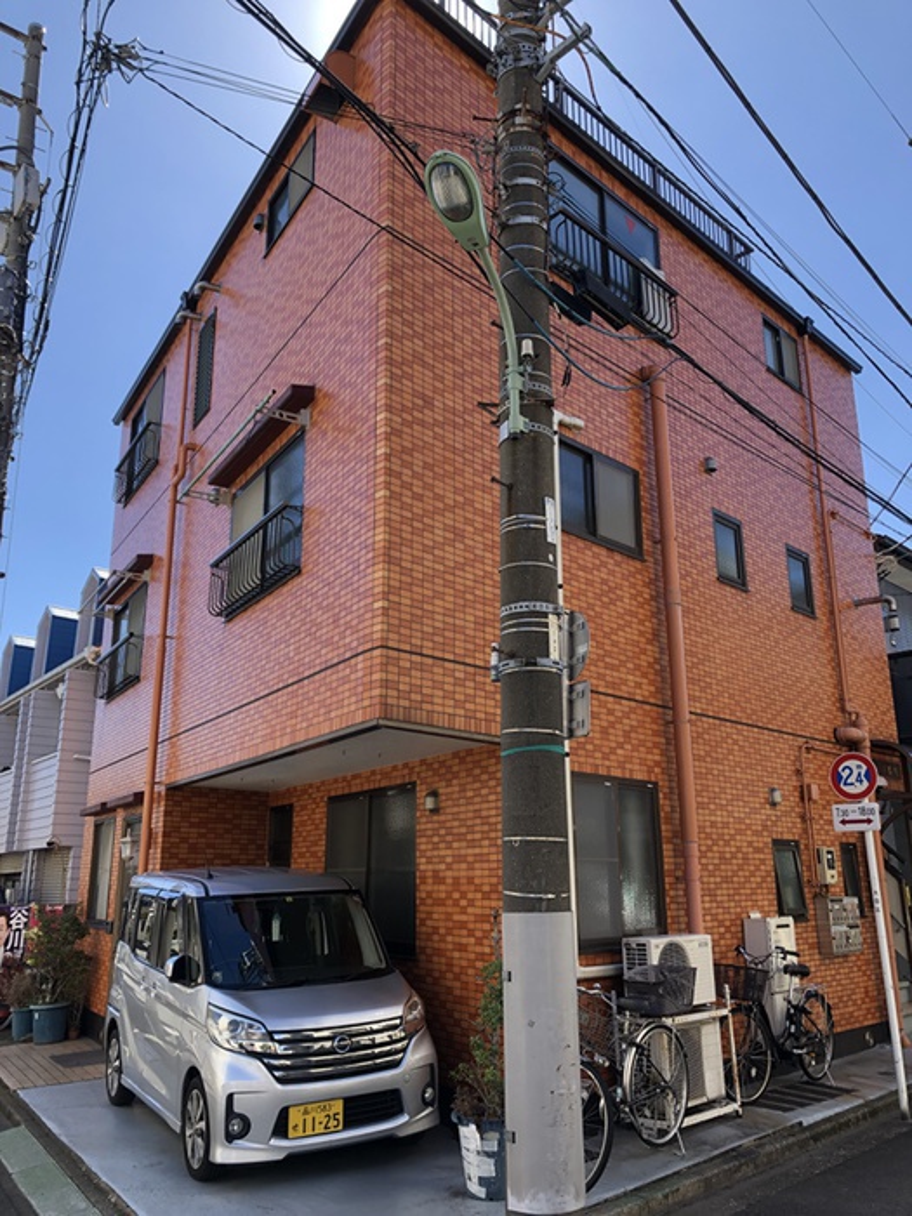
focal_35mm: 28
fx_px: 984
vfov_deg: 63.4
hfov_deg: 49.7
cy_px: 608
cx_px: 456
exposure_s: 1/428
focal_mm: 3.99
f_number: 1.8
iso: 20
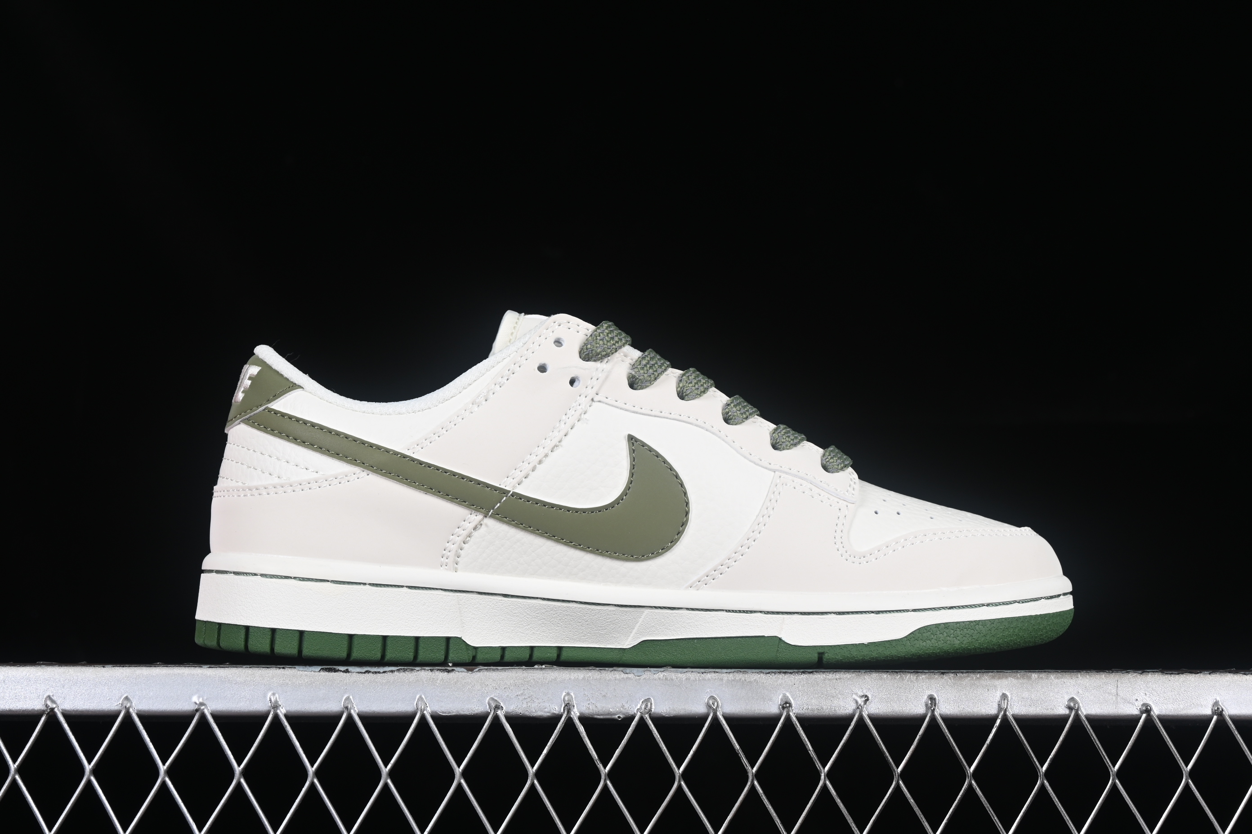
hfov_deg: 27.0
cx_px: 626
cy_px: 417
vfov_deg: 18.2
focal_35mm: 75
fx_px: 2608
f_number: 8
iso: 160
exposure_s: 1/80
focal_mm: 50
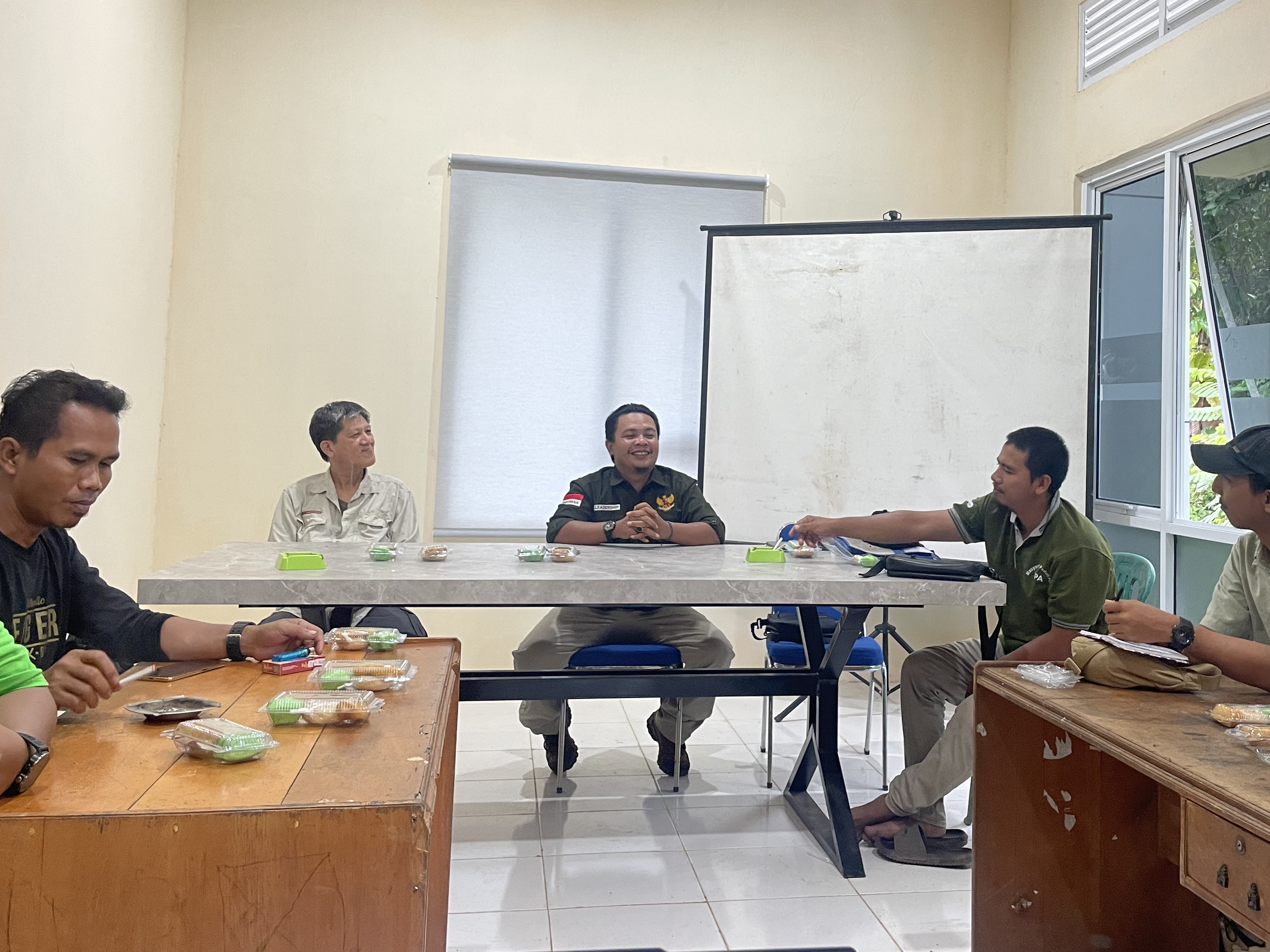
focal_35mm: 35
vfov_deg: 40.4
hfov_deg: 52.2
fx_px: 1284
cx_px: 772
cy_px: 345
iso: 80
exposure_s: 1/50
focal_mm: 4.2
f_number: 1.6
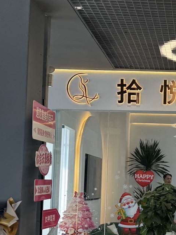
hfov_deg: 18.4
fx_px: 515
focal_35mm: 76
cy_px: 150
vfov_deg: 25.6
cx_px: 212
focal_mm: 6.76
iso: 64
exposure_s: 1/213
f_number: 1.78
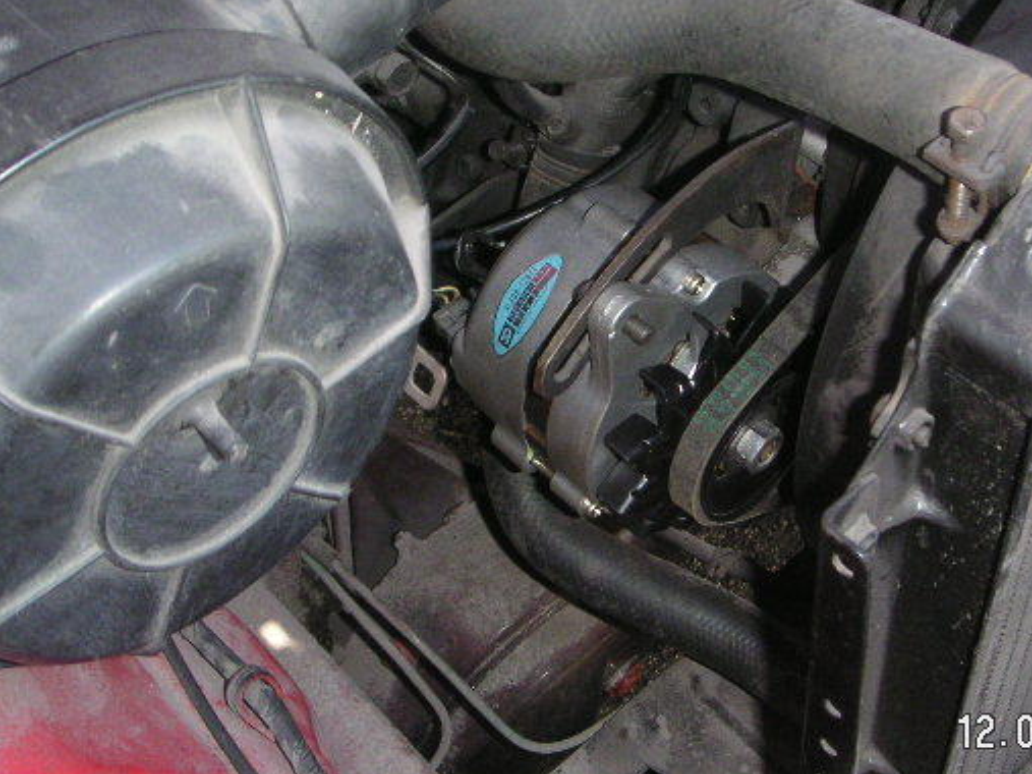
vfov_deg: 30.2
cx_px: 617
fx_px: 1431
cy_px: 338
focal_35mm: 48
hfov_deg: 39.5
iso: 160
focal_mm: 5.9
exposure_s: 1/45
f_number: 6.7
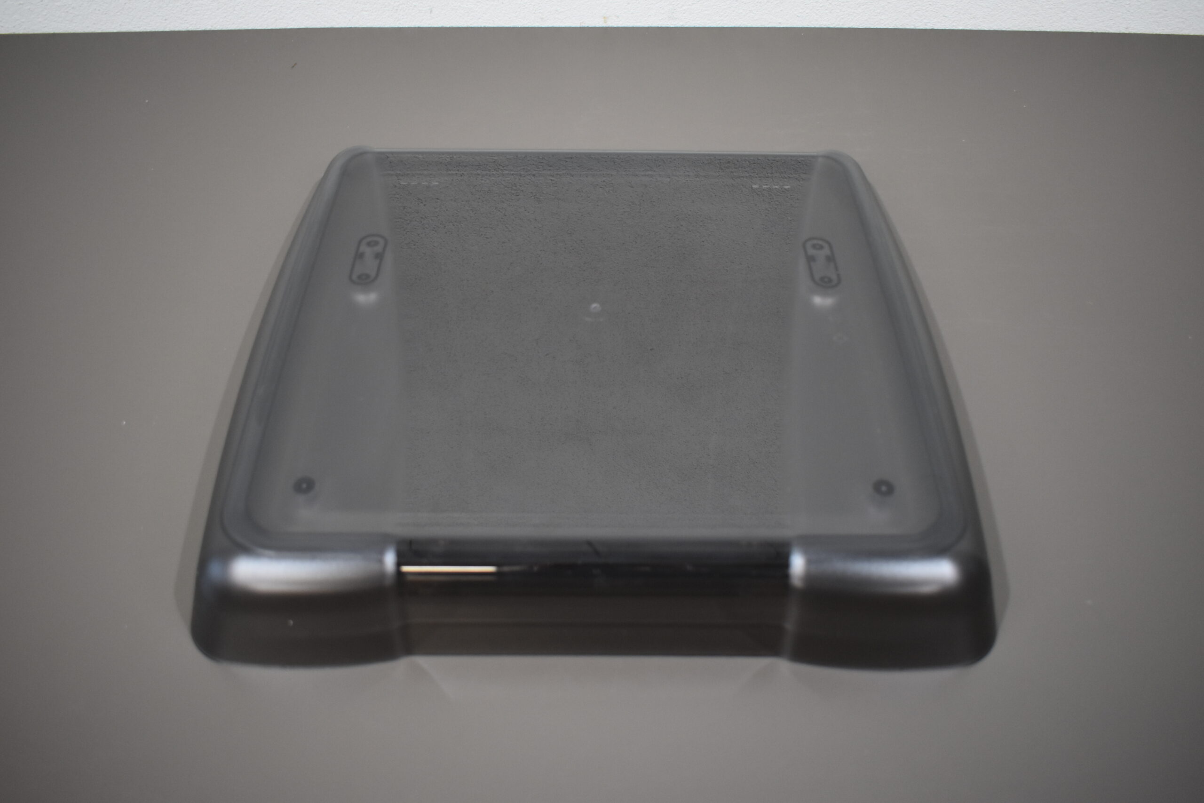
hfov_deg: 57.2
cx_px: 602
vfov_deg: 40.0
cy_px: 402
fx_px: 1104
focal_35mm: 33
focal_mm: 22
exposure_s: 1/160
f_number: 3.8
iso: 800
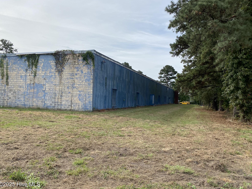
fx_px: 197
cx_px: 129
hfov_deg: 65.3
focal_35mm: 27
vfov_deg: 51.4
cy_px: 95
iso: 32
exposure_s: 1/3300
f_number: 1.8
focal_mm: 4.25
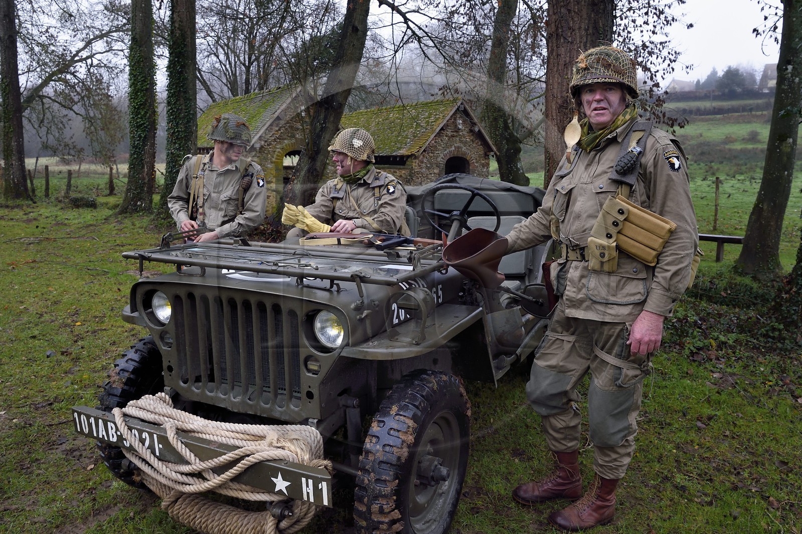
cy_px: 267
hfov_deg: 73.8
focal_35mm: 24
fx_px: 535
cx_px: 401
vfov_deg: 53.1
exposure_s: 1/125
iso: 1600
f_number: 9
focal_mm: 24
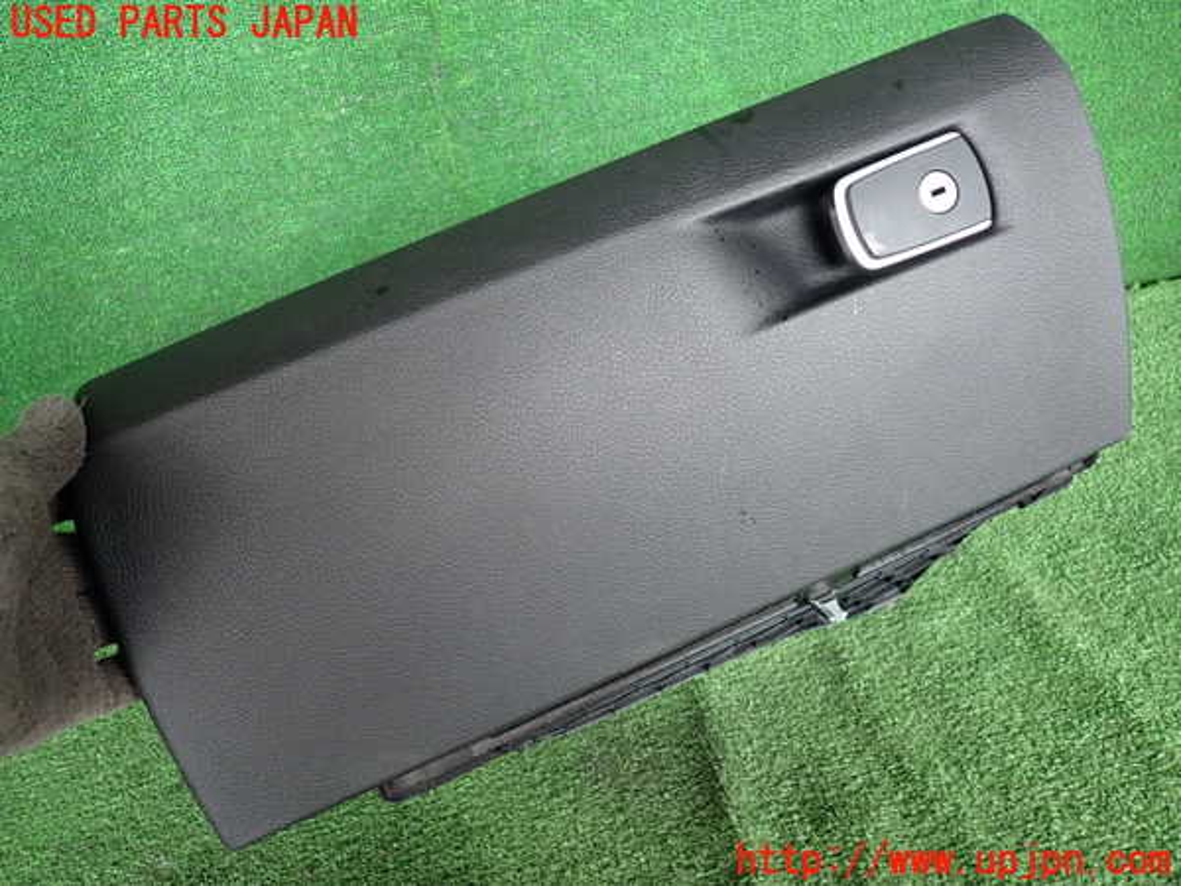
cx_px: 590
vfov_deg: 54.9
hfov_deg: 69.4
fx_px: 853
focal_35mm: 25
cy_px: 443
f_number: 2
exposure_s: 1/125
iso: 160
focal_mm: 4.5
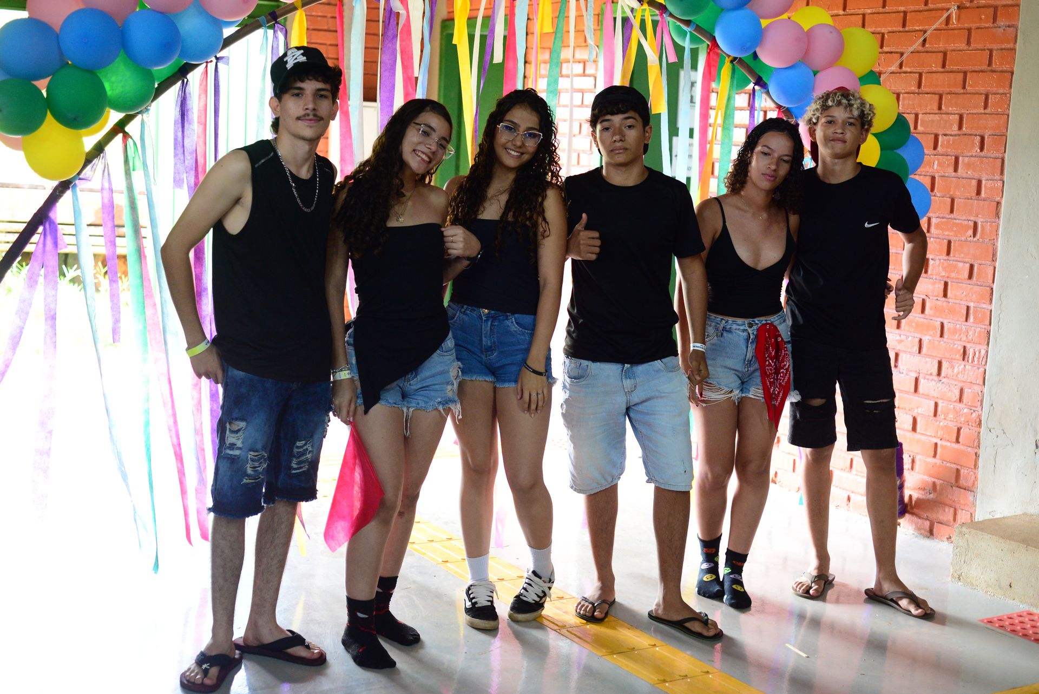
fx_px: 1444
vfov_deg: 27.0
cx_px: 520
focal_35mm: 50
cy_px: 347
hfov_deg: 39.6
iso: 2500
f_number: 2.8
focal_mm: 50
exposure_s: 1/160
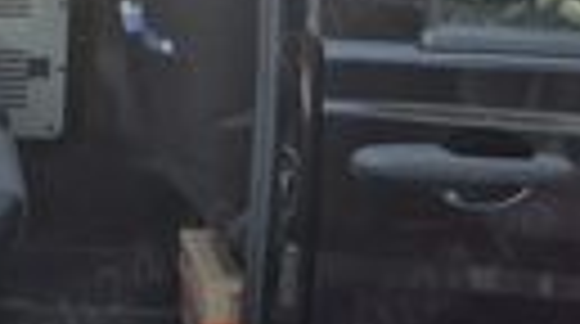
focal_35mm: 78
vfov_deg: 15.2
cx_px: -63
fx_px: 1197
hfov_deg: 25.2
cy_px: 36
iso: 25
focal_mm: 5.4
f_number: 1.8
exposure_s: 1/180
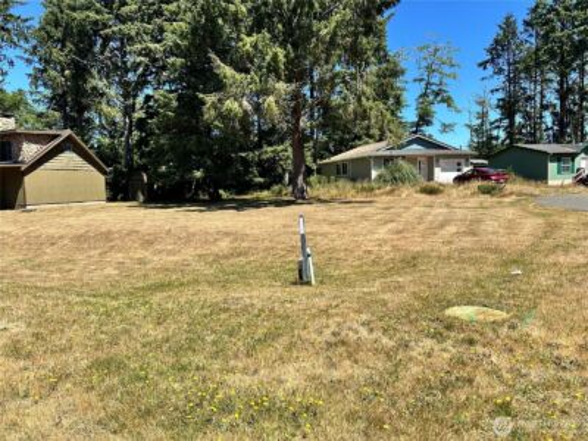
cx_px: 294
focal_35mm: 24
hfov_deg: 71.6
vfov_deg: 56.8
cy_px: 220
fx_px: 408
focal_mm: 6.86
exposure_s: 1/3356
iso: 80
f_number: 1.78
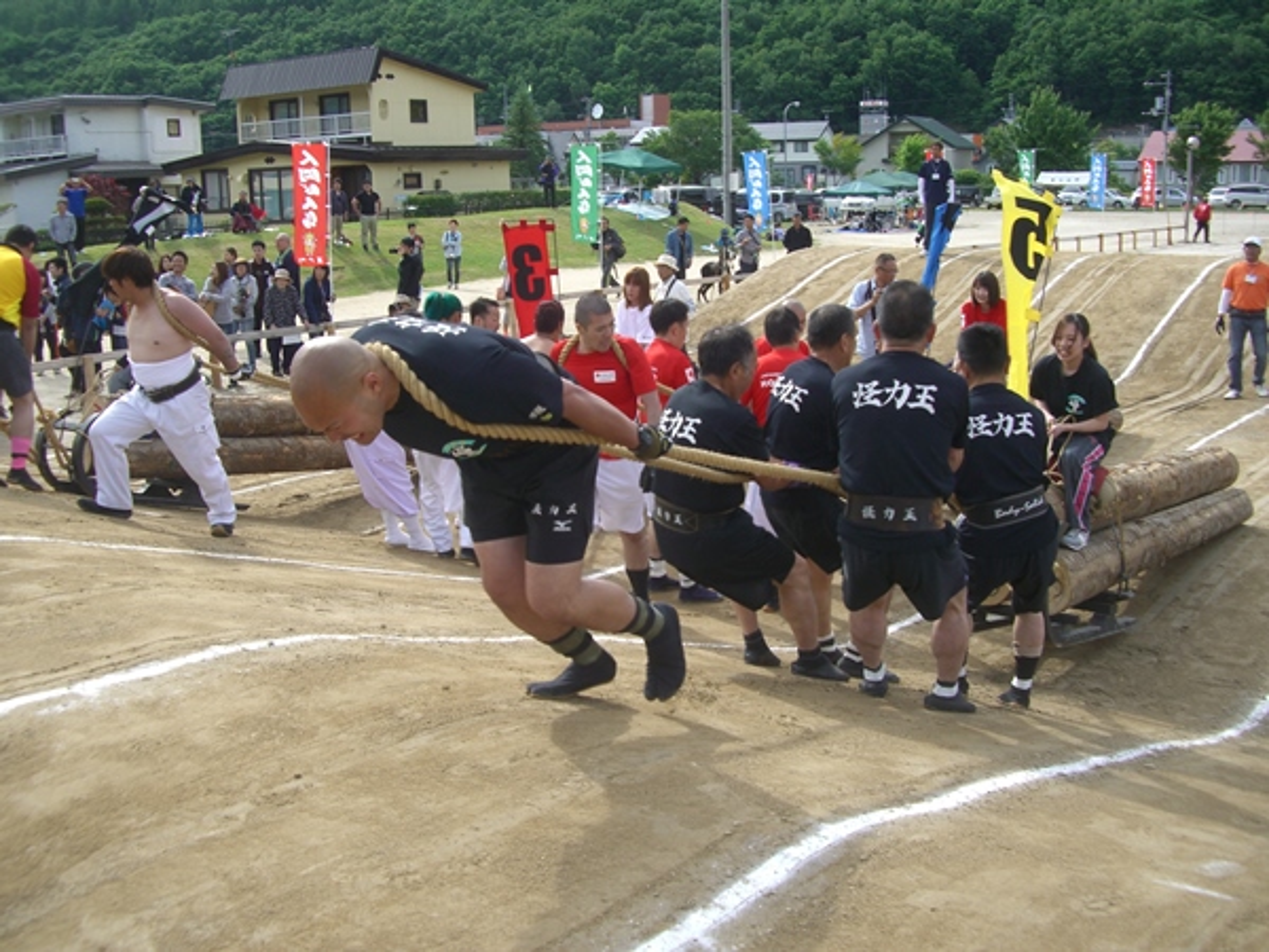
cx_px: 634
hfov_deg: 49.0
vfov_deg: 37.7
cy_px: 476
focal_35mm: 38
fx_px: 1393
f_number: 5.6
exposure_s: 1/125
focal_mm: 7.9
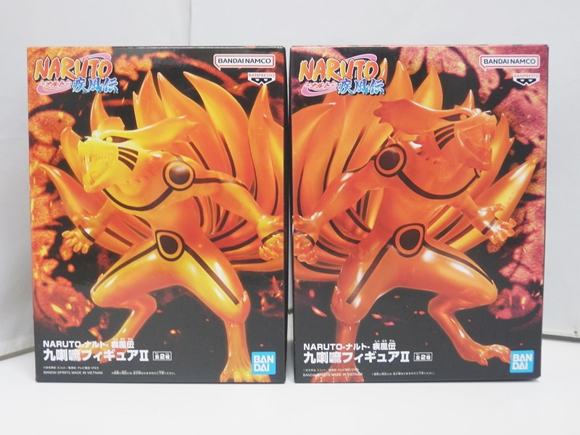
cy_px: 218
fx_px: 620
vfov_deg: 38.7
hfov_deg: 50.1
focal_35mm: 37
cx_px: 290
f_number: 3.9
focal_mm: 6.7
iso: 200
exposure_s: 1/15
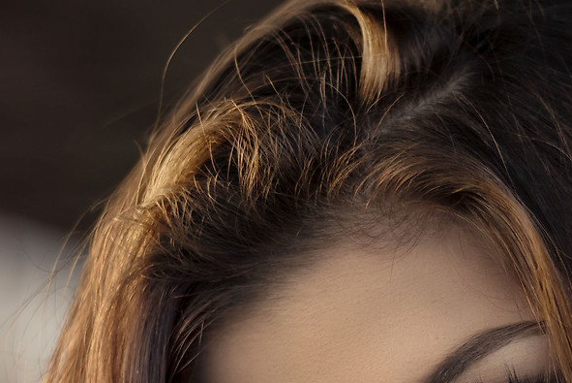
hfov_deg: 10.1
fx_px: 3228
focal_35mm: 203
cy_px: 557
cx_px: 527
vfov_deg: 6.7
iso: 125
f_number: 1.8
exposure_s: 1/125
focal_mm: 50
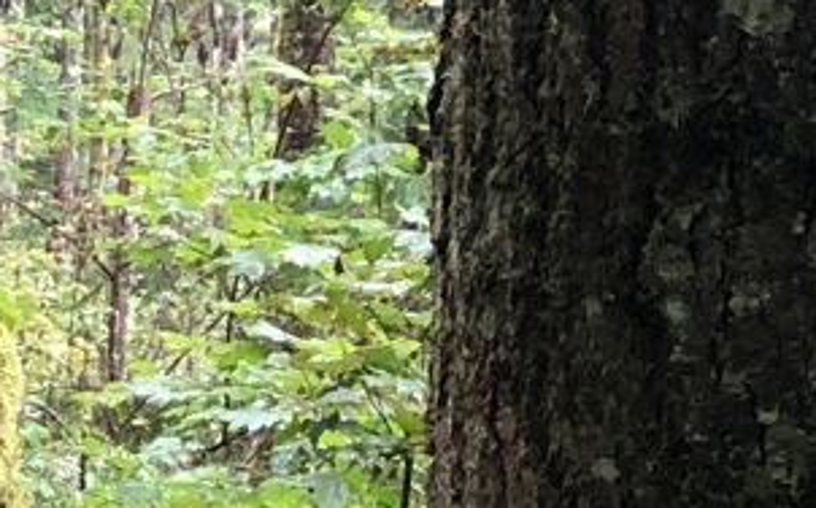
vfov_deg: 6.9
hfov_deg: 9.6
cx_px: -1278
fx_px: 4198
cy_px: 597
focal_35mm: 189
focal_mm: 4
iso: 25
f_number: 1.8
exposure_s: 1/40
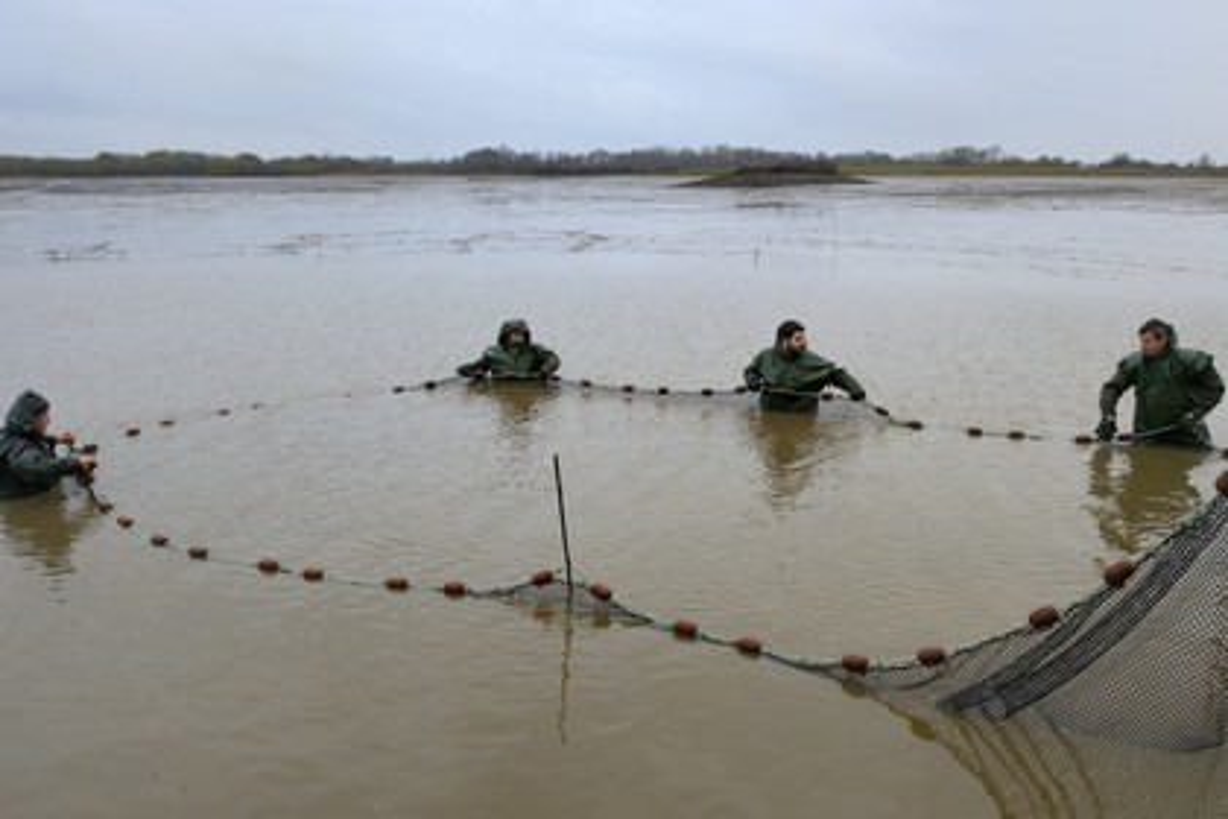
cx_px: 614
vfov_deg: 53.1
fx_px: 819
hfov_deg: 73.7
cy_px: 410
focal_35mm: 24
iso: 1600
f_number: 9
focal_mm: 24
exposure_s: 1/160
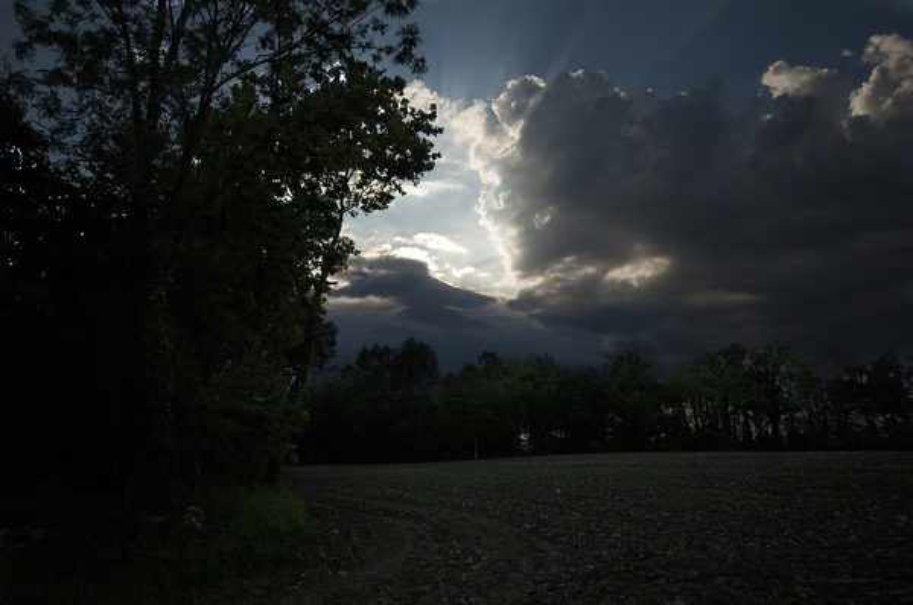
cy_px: 302
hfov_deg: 62.0
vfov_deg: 43.5
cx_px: 456
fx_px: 760
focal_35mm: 30
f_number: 5.6
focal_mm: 20
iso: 200
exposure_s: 1/2500
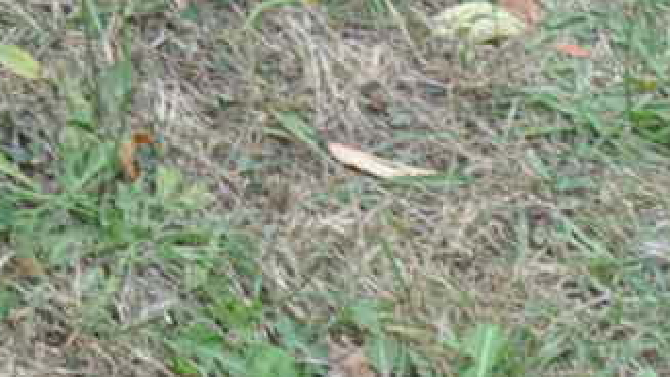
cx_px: -1344
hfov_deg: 6.8
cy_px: -627
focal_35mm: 288
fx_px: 5117
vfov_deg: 4.1
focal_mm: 28
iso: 500
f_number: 9
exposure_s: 1/80
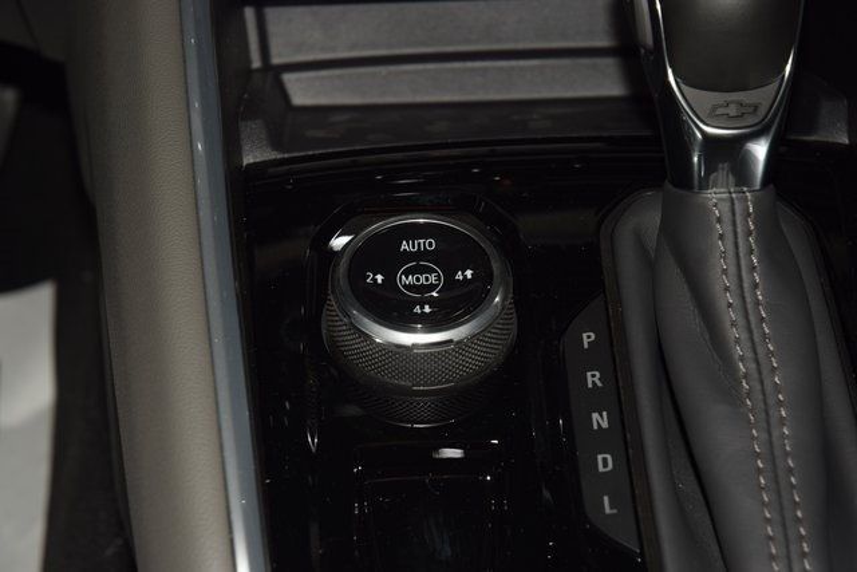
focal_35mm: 105
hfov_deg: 19.5
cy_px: 286
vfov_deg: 13.0
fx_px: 2500
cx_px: 428
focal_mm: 70
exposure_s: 1/125
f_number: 8
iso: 100
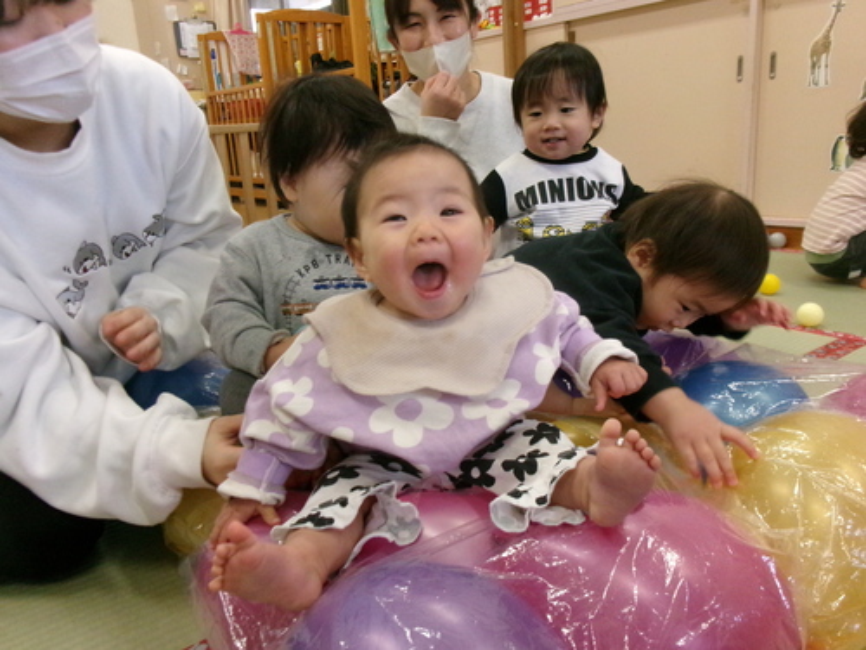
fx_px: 700
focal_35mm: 28
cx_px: 433
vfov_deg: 49.7
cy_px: 325
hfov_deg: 63.4
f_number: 3.9
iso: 765
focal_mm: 5.1
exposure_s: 1/125
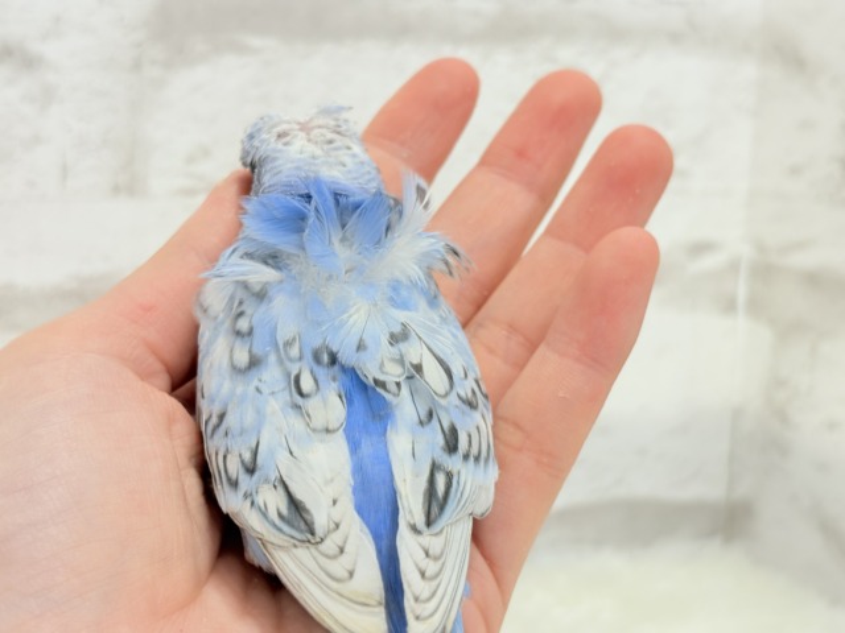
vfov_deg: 28.0
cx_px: 422
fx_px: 1269
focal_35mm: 52
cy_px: 316
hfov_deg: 36.8
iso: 80
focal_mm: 5.96
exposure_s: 1/100
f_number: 1.6
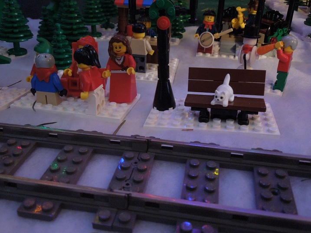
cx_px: 156
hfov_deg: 52.6
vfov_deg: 40.7
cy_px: 116
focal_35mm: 35
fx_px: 315
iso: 800
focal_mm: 6.3
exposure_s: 1/3
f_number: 3.7
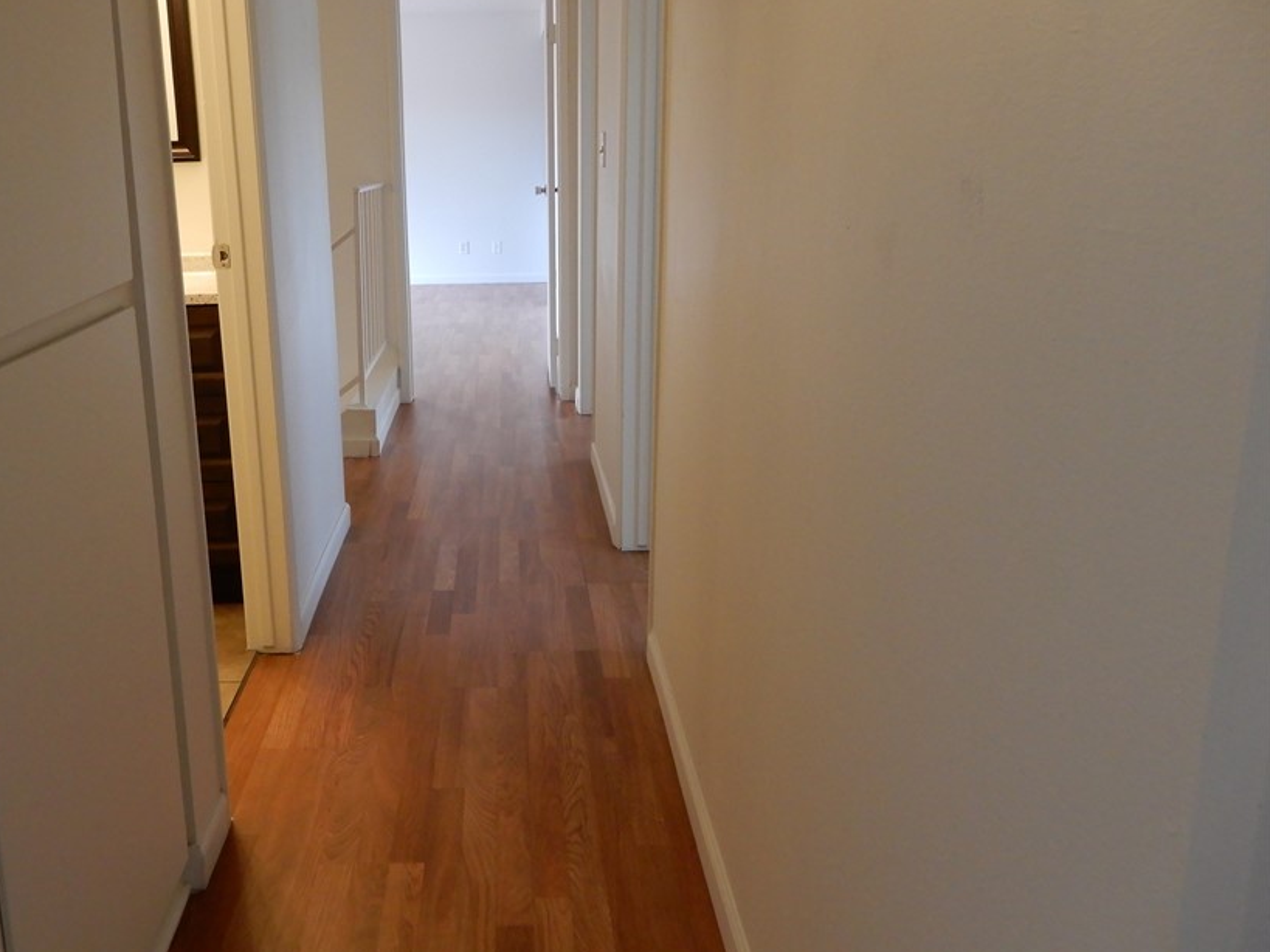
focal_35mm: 30
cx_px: 479
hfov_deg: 59.2
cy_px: 403
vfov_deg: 46.6
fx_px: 1100
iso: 320
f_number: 3.4
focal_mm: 4.3
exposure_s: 1/30
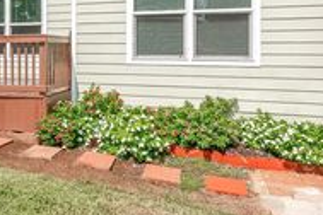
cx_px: 72
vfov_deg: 34.8
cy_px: 42
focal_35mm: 37
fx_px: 332
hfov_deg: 49.3
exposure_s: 1/1250
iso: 500
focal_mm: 14
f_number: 11
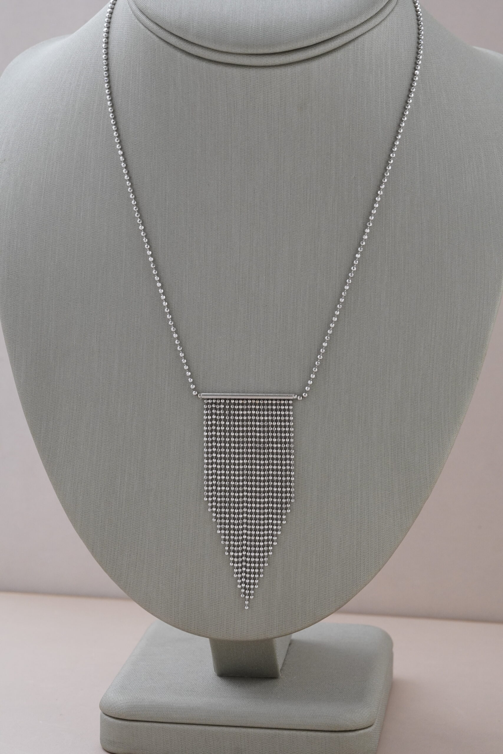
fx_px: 2200
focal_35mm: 105
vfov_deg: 19.5
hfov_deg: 13.0
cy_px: 377
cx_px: 252
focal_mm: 70
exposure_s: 1/100
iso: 1000
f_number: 11
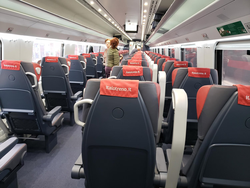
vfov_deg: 53.1
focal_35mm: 26
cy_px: 94
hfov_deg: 67.3
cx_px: 125
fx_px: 188
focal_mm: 4.3
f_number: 1.5
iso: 400
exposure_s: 1/50
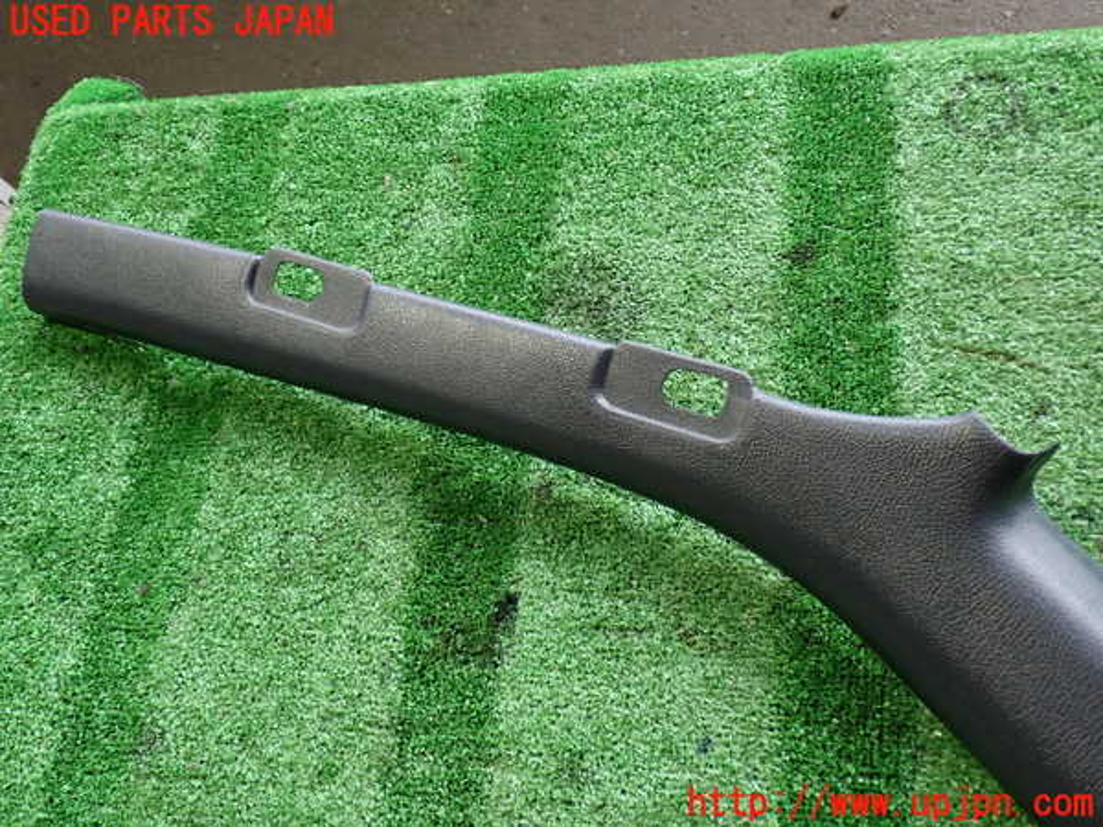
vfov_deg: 39.7
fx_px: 1147
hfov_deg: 51.4
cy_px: 414
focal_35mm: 36
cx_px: 552
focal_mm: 6.37
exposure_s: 1/40
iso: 250
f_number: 2.5
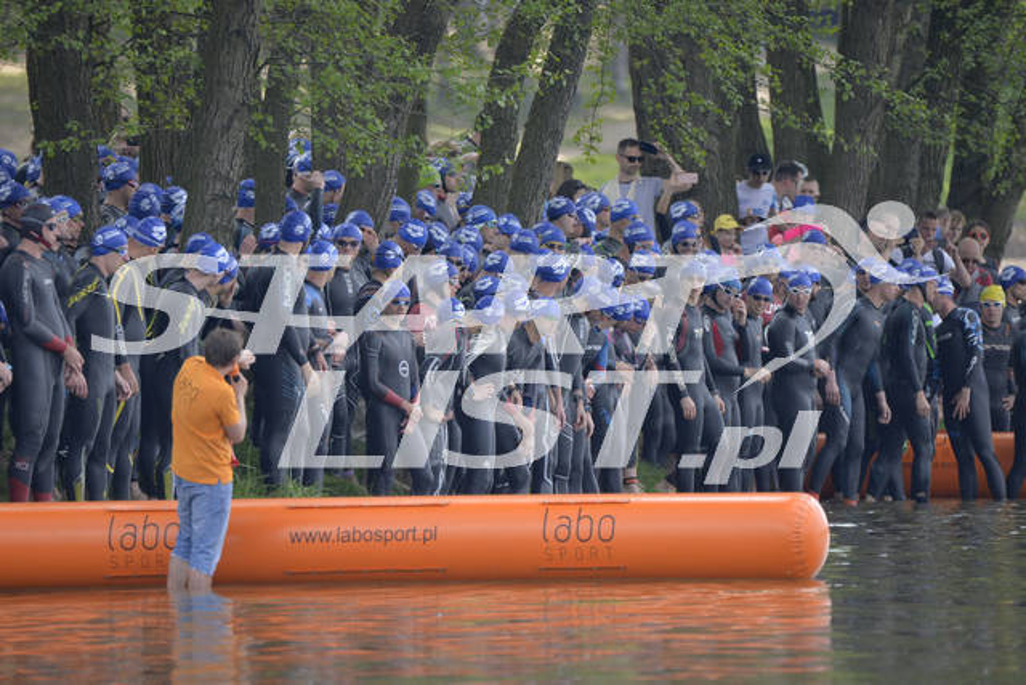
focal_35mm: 600
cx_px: 513
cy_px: 342
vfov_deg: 2.3
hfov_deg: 3.4
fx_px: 17103
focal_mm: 600
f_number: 6.3
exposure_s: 1/1600
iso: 800
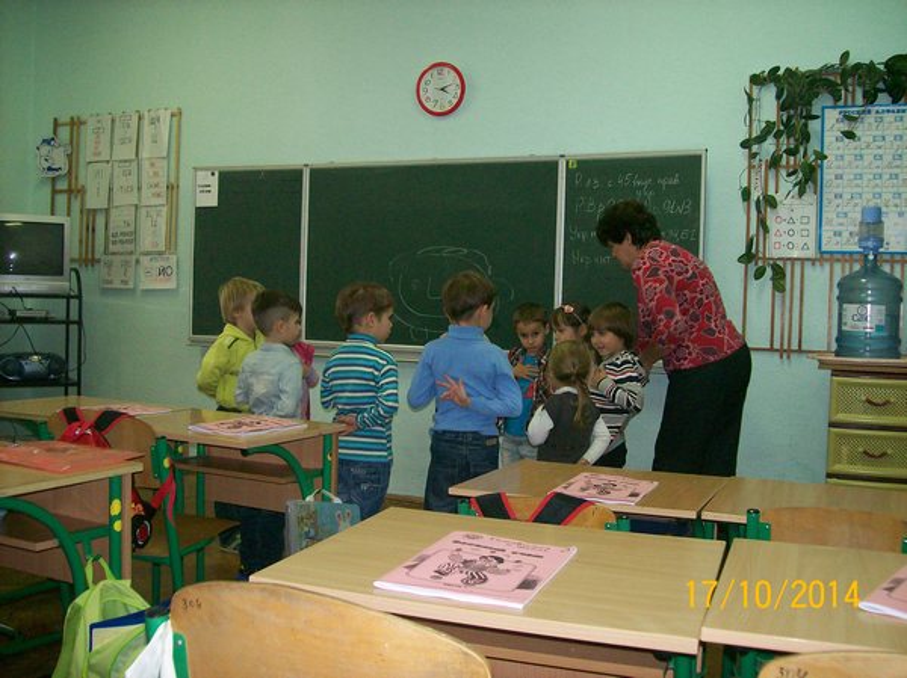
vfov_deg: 39.6
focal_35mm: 36
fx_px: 943
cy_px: 339
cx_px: 454
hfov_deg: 51.4
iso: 140
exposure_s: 1/64
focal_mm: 6
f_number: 2.7
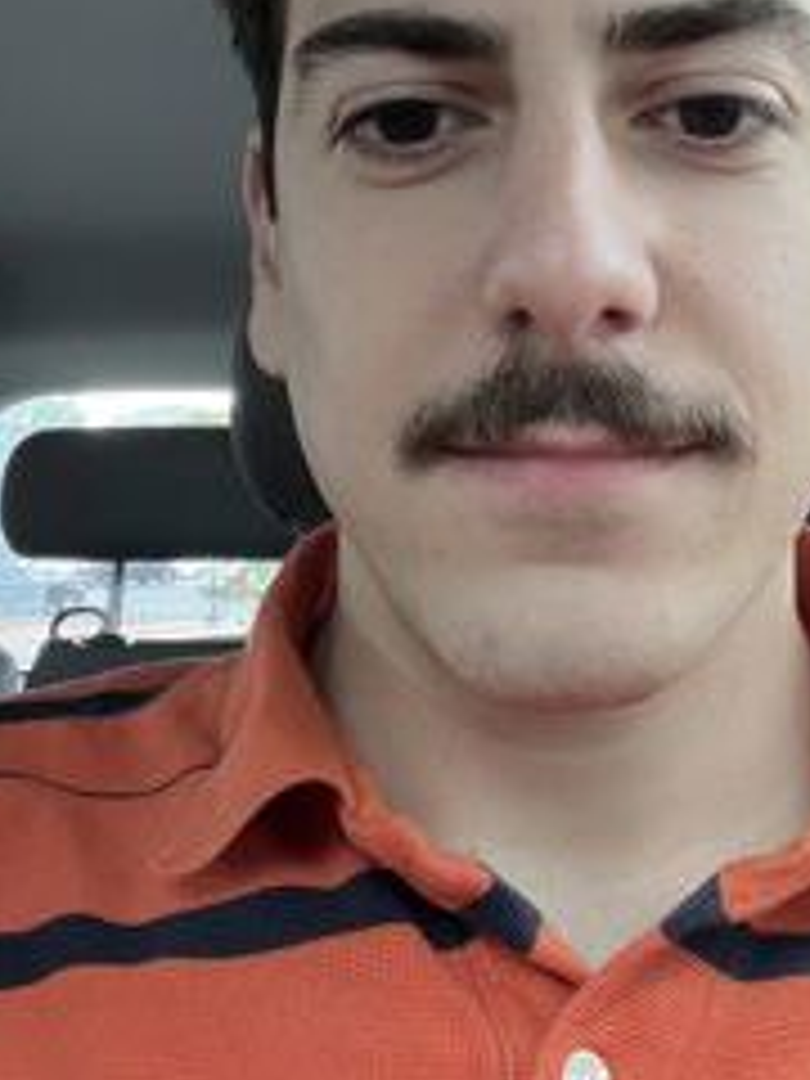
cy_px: 171
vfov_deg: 33.6
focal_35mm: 55
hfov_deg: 26.3
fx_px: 1716
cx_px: 594
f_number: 2.2
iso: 100
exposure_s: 1/62
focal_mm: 2.71
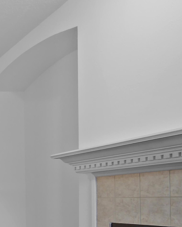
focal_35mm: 44
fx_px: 296
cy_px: 204
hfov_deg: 20.0
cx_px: -171
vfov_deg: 39.0
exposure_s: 1/13
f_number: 4
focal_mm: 7
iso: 400
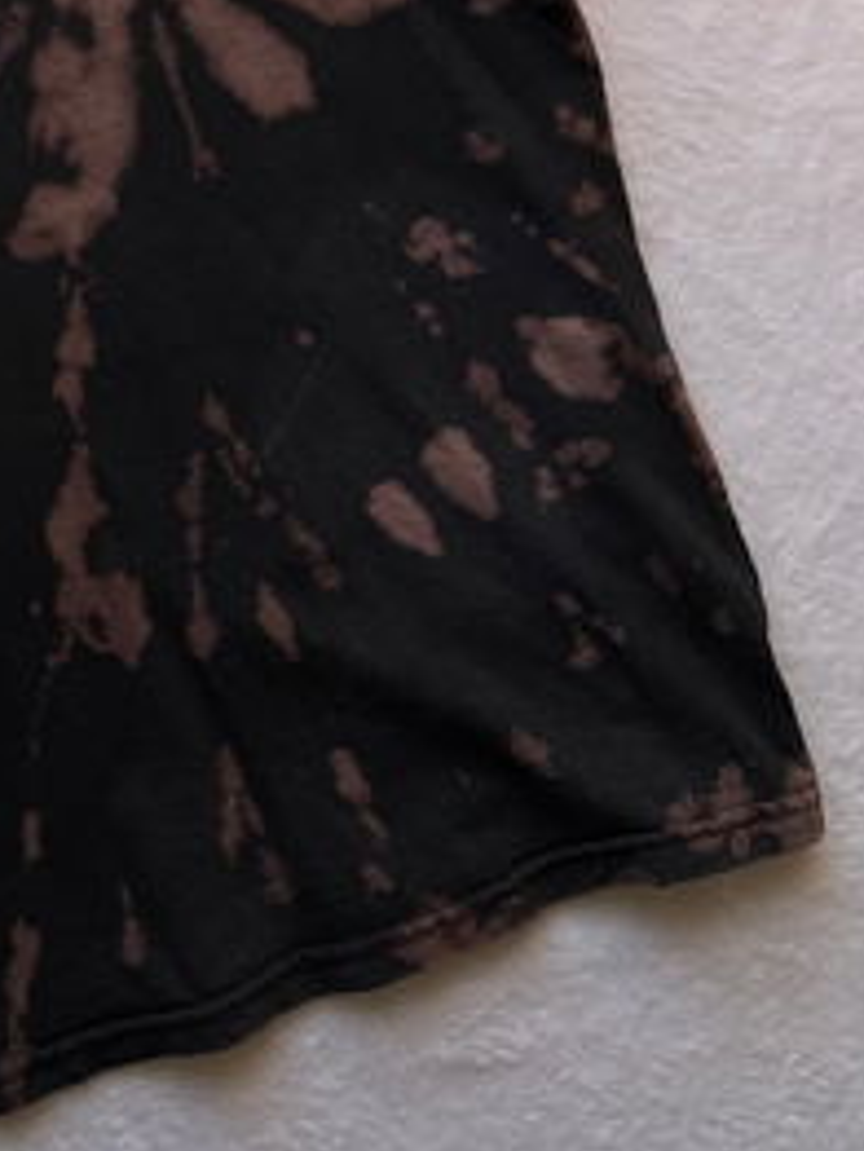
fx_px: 1762
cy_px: 284
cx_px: 18
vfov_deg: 35.3
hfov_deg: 26.2
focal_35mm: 53
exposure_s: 1/520
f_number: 1.6
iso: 50
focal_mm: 5.1
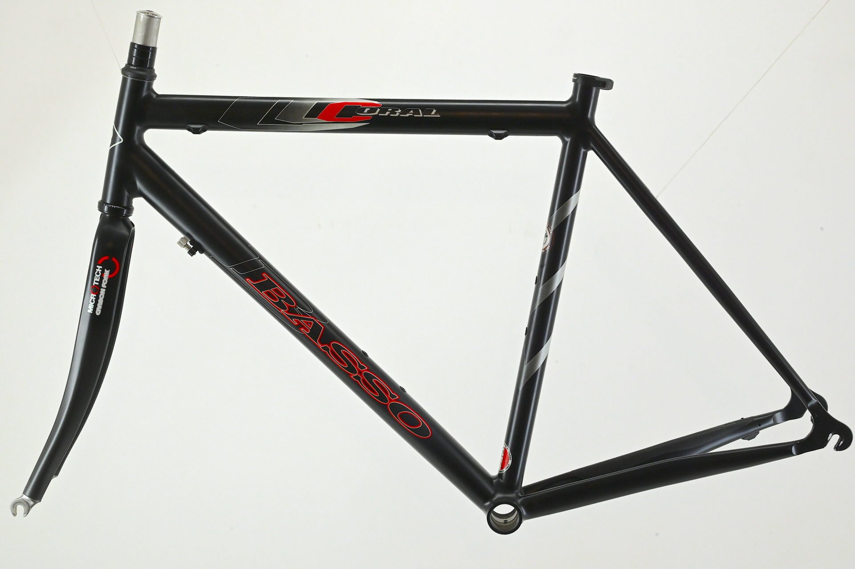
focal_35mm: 70
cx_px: 428
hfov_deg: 28.9
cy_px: 284
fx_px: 1662
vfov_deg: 19.4
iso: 2200
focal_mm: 70
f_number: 18
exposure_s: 1/125
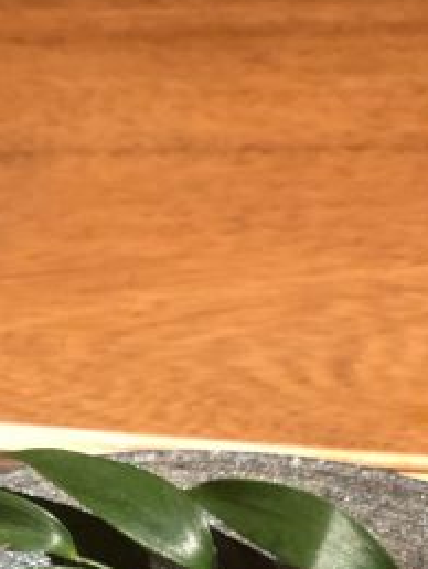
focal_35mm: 141
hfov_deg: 10.5
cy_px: 739
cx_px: 118
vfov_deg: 13.5
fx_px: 2321
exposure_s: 1/30
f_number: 2.4
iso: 160
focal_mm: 6
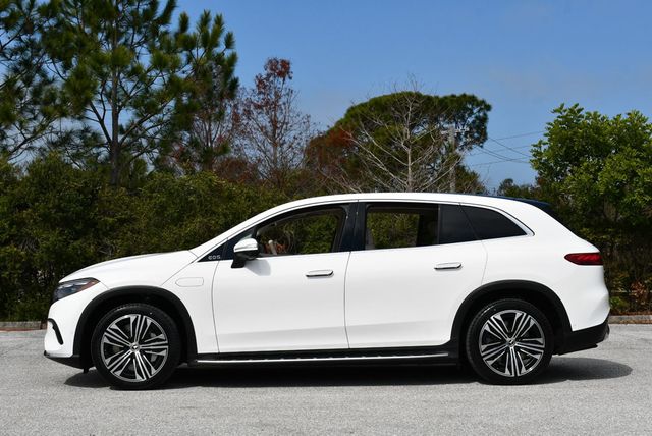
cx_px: 326
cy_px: 218
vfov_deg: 23.4
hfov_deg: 34.5
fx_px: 1051
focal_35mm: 58
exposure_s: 1/320
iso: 100
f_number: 9
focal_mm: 29
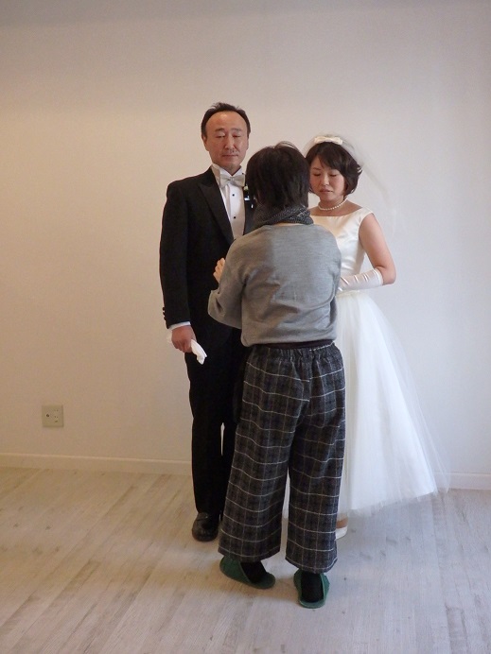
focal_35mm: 45
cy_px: 327
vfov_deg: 42.1
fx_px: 851
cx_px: 246
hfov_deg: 32.2
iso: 1250
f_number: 3.8
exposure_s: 1/100
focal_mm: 8
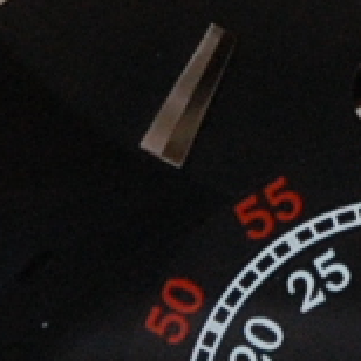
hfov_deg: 1.6
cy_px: 16
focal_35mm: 1123
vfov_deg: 1.6
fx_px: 13250
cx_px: 345
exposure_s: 1/10
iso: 800
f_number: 22
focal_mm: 90
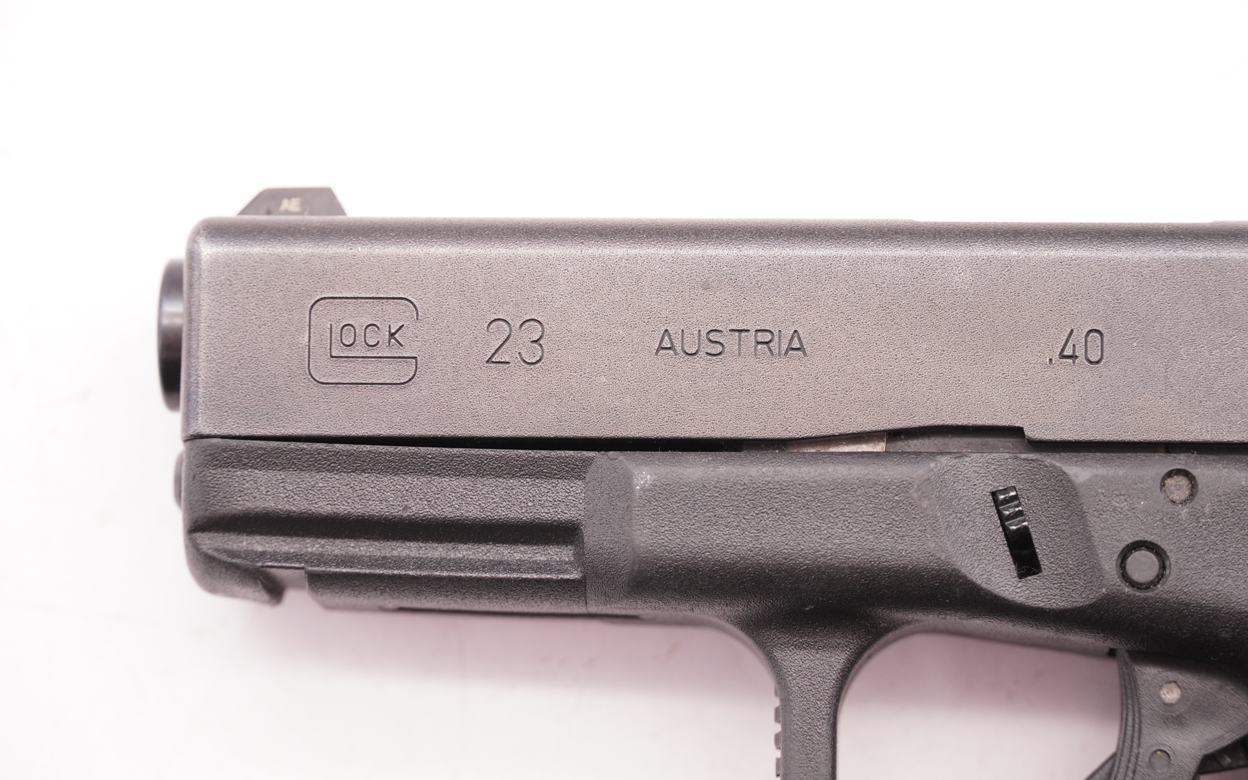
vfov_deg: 9.7
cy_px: 363
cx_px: 625
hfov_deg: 15.5
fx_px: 4591
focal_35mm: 135
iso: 1000
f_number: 5.6
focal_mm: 88
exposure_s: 1/125
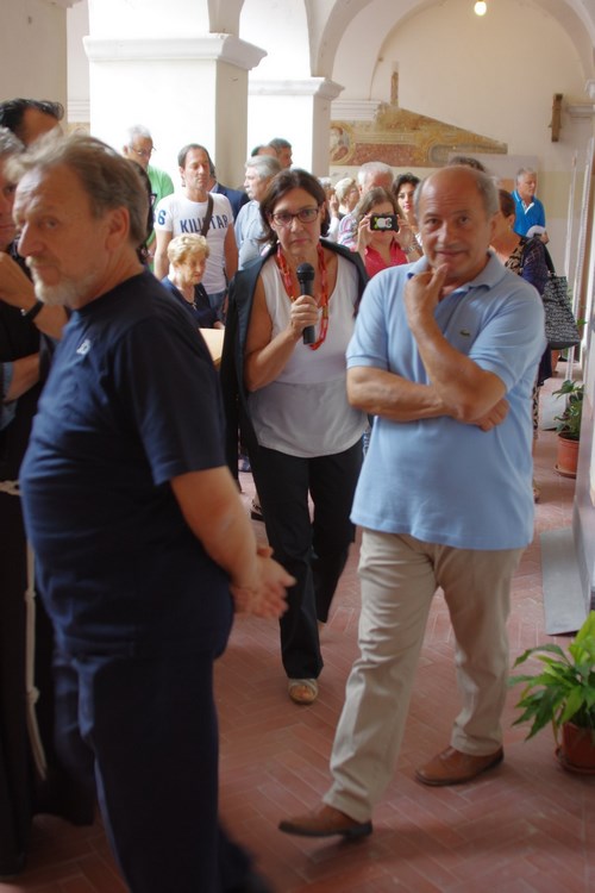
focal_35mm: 42
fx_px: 1041
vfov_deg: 46.4
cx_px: 298
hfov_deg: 31.9
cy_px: 446
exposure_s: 1/60
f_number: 3.5
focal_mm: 28
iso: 400
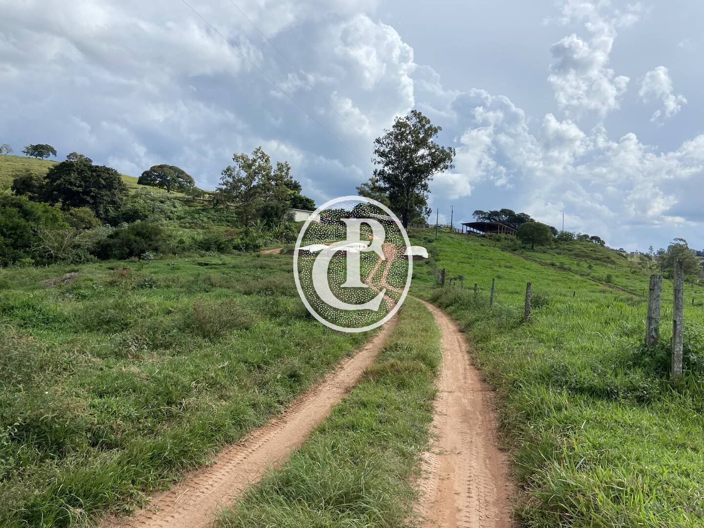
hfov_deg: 67.3
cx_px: 352
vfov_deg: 53.1
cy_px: 264
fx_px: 529
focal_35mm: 26
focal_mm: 4.25
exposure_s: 1/4274
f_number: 1.8
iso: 32
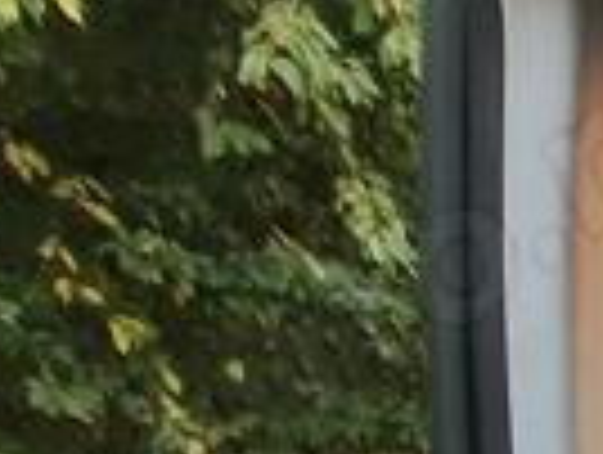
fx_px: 1693
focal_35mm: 97
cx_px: 1818
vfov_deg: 9.1
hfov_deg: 11.4
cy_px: 1645
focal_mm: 2.2
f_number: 2.2
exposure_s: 1/50
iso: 125
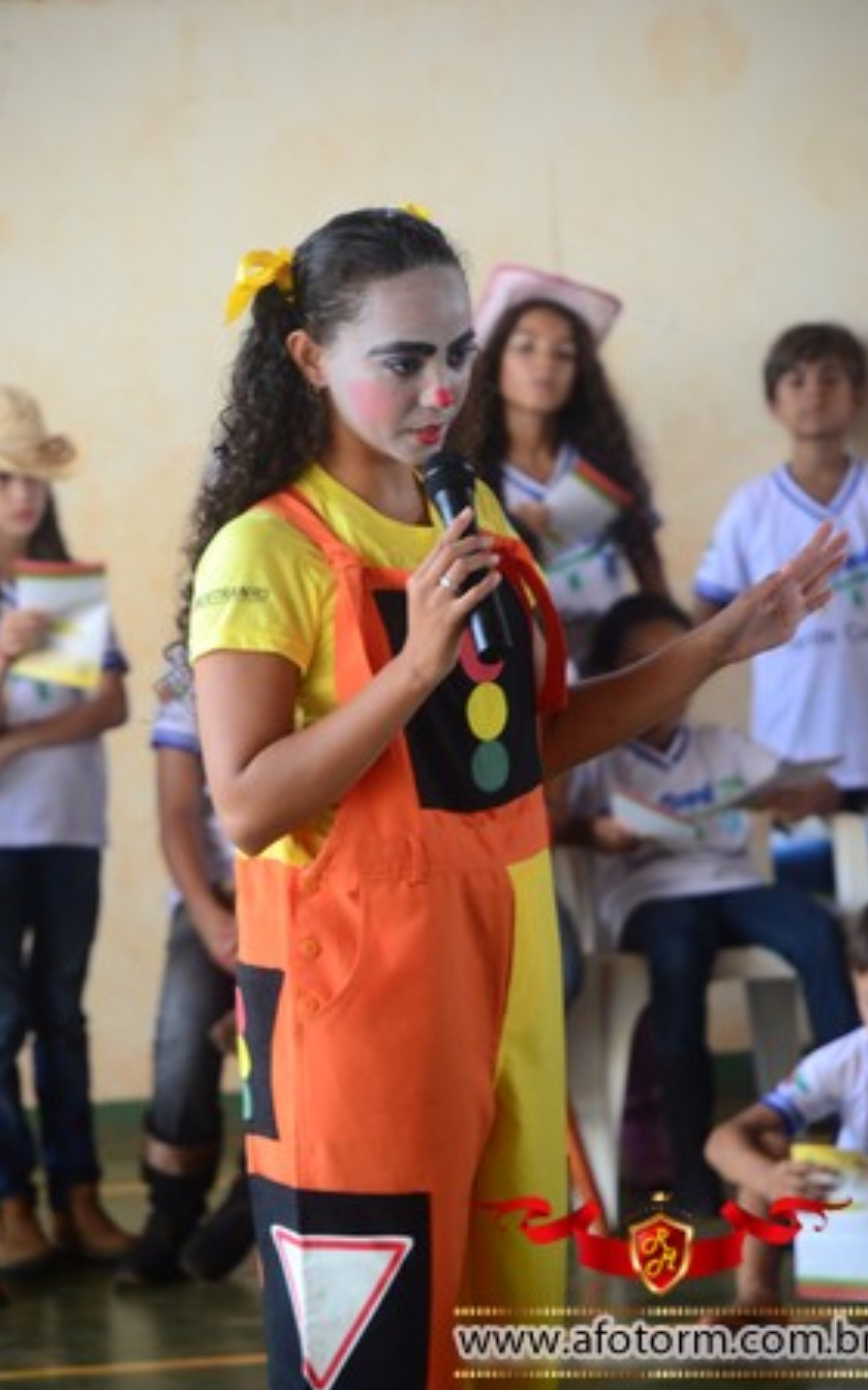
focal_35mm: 208
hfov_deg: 6.3
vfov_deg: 10.1
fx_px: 7854
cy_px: 695
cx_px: 428
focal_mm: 135
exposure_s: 1/100
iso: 400
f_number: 5.6
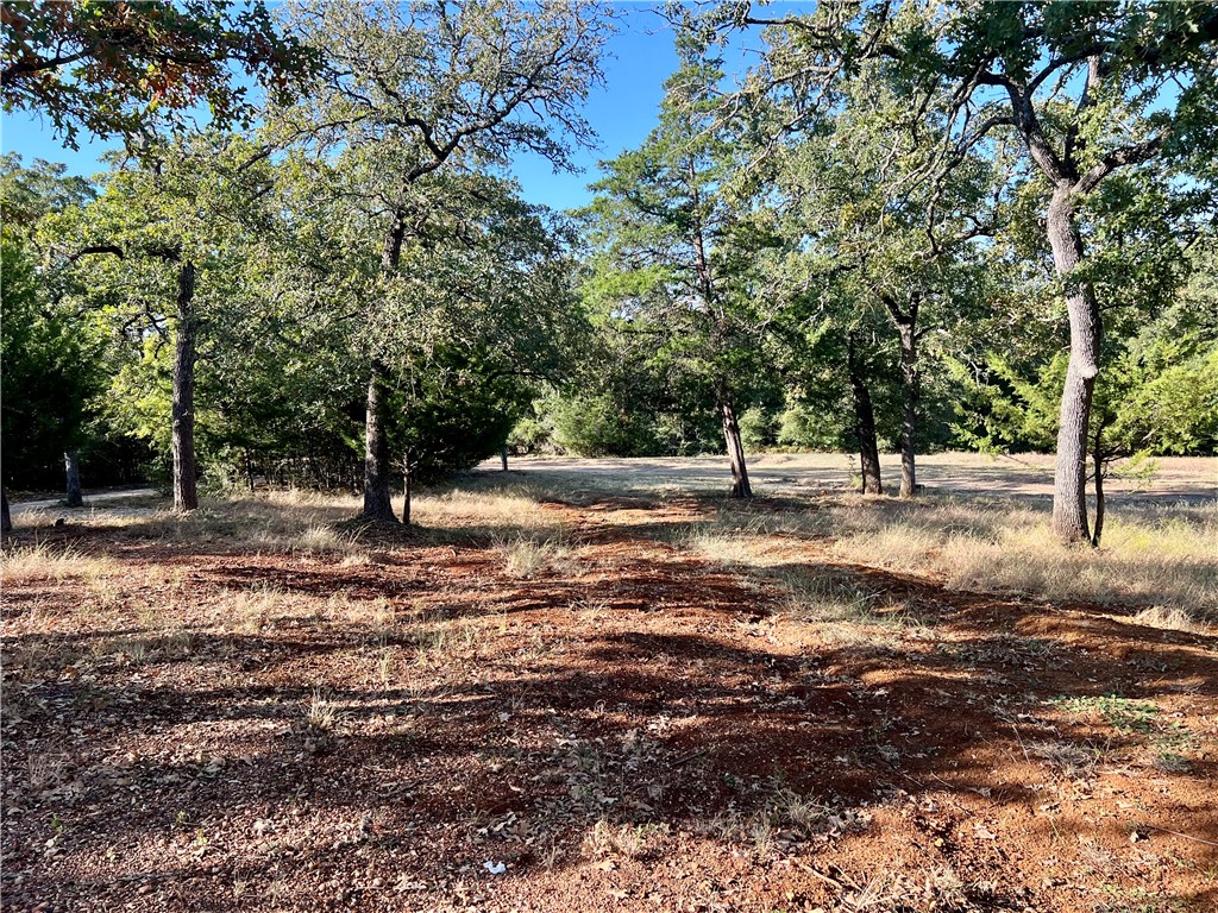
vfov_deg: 53.1
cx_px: 609
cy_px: 456
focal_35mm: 26
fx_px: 915
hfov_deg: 67.3
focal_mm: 5.7
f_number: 1.5
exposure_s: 1/733
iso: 50
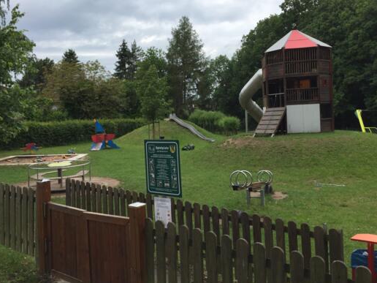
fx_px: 359
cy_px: 126
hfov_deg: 55.3
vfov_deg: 42.9
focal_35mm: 33
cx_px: 175
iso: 32
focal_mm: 4.15
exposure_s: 1/1068
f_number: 2.2
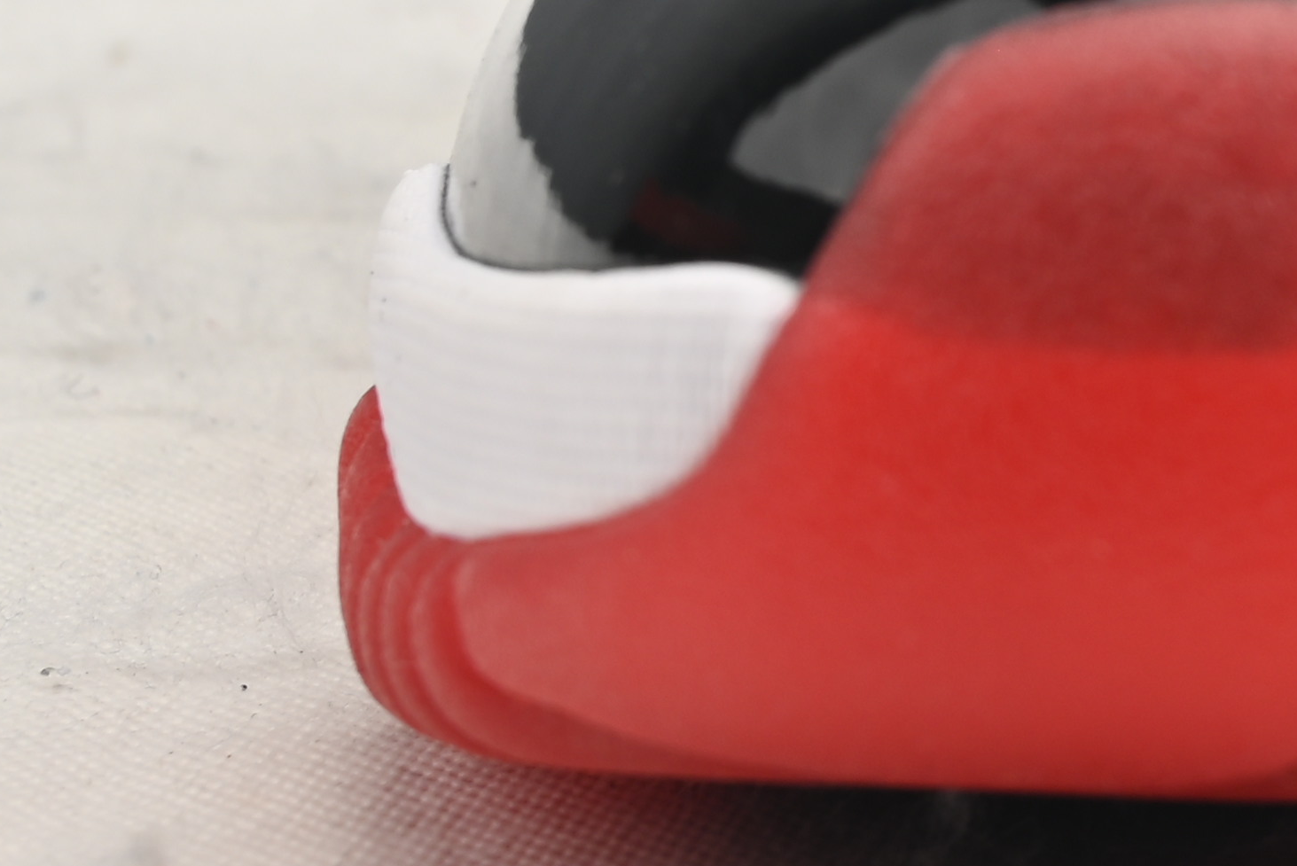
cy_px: -376
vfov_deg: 7.3
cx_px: 2257
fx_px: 6668
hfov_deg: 10.5
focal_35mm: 185
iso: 100
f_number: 11
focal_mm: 45
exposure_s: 1/200
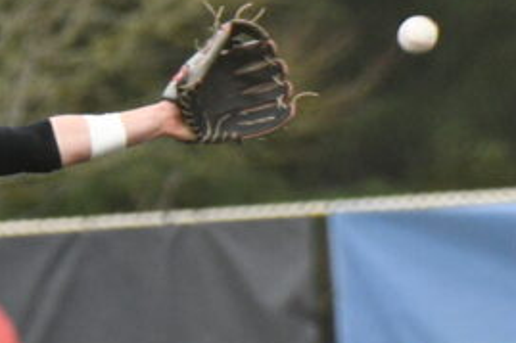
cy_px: 367
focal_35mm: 1600
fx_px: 22918
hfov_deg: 1.3
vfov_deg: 0.9
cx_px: -33
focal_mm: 280
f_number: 5.6
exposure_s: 1/1000
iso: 1800
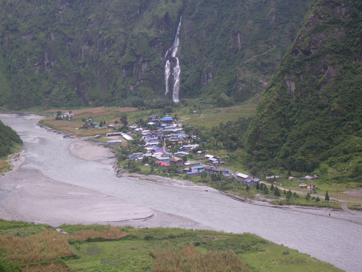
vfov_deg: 19.1
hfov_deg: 25.3
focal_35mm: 77
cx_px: 181
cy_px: 136
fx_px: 805
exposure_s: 1/100
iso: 50
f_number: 4.8
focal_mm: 13.7
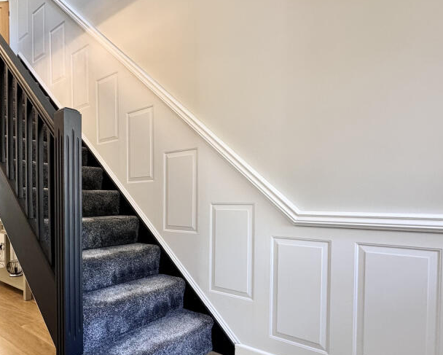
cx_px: 176
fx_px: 302
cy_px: 212
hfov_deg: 71.8
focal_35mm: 23
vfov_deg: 60.4
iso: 200
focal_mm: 2.22
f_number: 2.2
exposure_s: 1/50
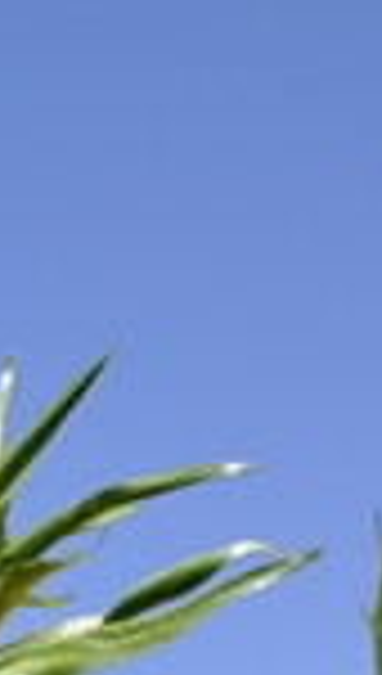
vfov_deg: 12.9
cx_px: -634
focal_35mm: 163
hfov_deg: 6.9
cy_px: 785
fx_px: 2919
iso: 320
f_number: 11
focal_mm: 26
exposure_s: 1/500
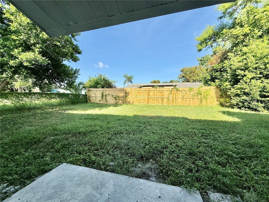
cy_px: 101
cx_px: 134
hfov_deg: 102.1
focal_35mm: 14
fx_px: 109
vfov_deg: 85.7
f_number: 2.2
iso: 50
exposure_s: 1/1613
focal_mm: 2.22
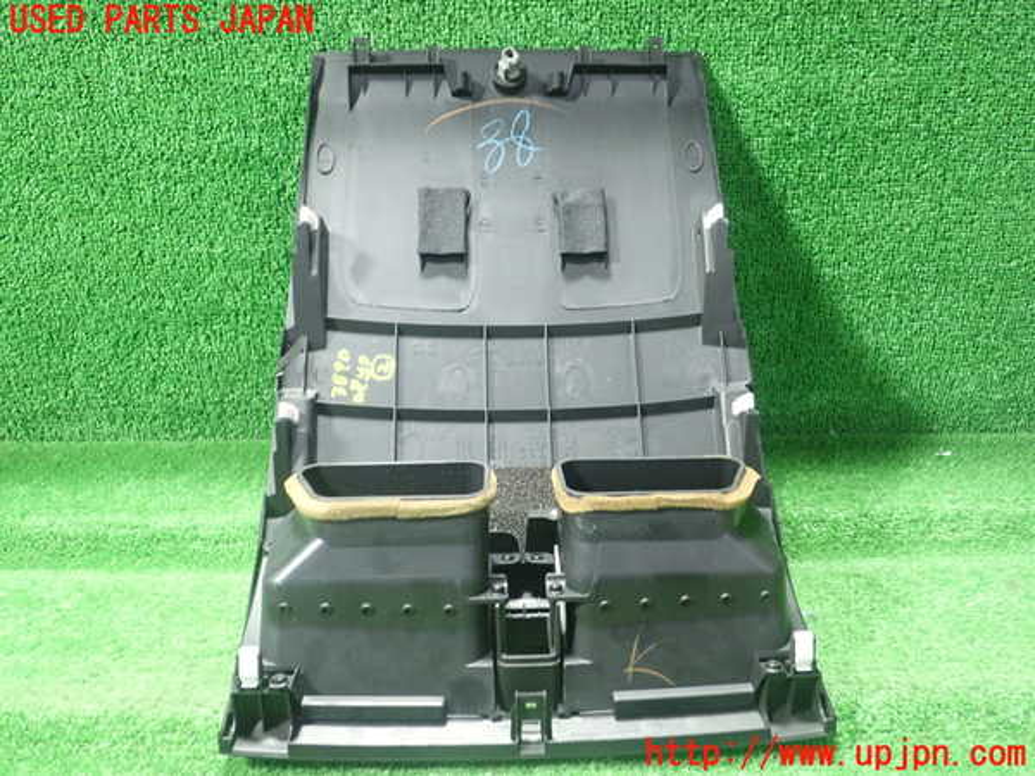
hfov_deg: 60.0
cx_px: 518
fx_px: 897
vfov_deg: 46.8
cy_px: 388
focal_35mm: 30
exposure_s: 1/50
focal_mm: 5.5
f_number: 2.3
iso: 800
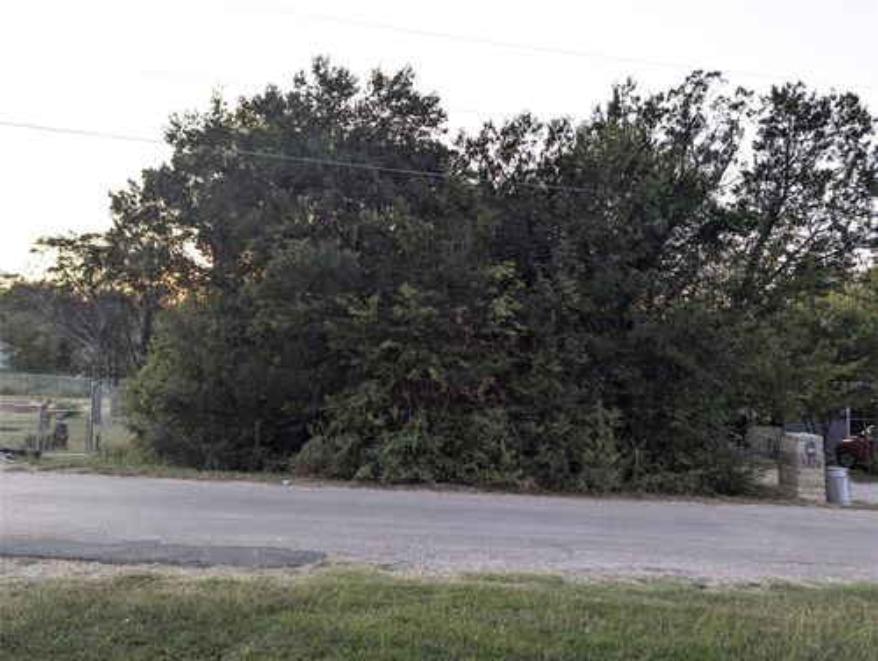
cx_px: 439
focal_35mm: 24
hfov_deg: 71.5
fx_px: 609
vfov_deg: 56.9
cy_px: 330
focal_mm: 6.81
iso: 37
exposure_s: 1/103
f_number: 1.85
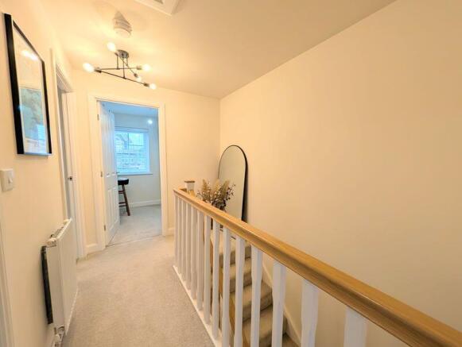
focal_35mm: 12
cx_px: 231
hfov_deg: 110.5
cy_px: 174
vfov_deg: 94.6
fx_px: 160
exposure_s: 1/193
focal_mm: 2.02
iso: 49
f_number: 1.7
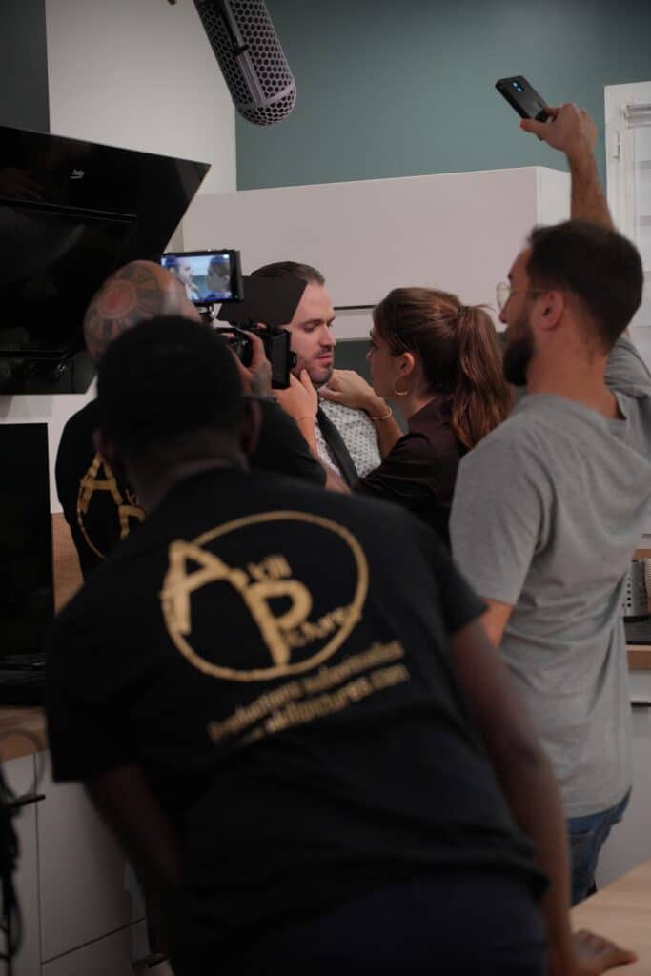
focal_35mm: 75
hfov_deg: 18.2
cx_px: 326
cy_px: 488
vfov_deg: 27.0
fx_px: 2034
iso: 3200
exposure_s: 1/250
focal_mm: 75
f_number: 3.5
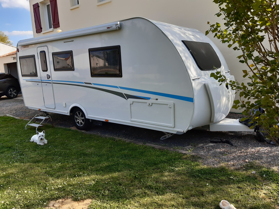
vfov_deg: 53.1
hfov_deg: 67.3
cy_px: 104
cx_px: 140
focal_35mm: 26
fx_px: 210
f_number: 1.7
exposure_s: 1/637
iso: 40
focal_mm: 3.92
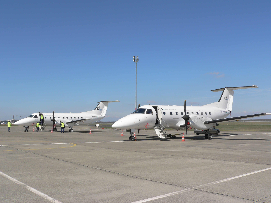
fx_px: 282
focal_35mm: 36
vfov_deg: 39.7
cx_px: 136
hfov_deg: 51.4
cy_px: 102
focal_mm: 6
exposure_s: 1/400
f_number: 7.3
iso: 80
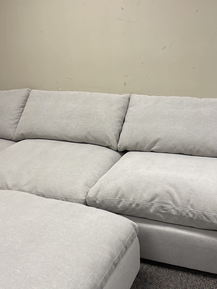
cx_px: 131
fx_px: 284
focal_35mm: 34
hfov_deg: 41.6
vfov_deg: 53.6
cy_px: 172
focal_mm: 5.1
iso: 125
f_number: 1.6
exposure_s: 1/120
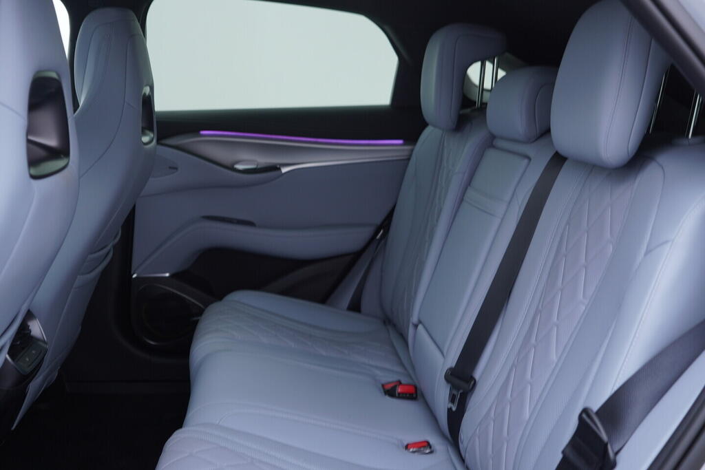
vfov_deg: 36.9
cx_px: 352
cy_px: 235
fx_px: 705
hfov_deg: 53.1
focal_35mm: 36
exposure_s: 1/40
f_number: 2.8
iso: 160
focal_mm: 24
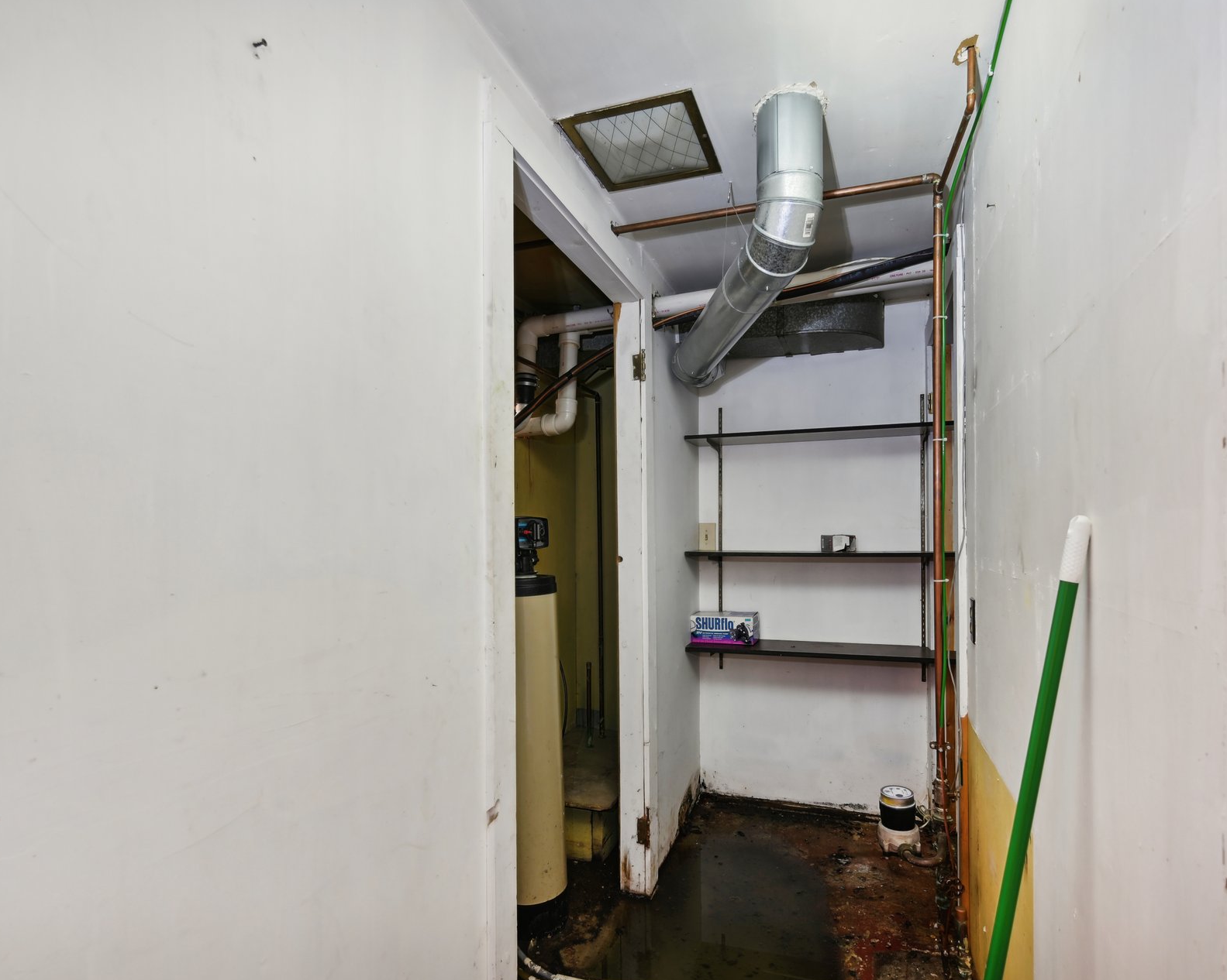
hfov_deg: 89.6
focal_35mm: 17
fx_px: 617
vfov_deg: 76.8
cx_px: 646
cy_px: 525
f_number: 8
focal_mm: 14
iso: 400
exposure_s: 1
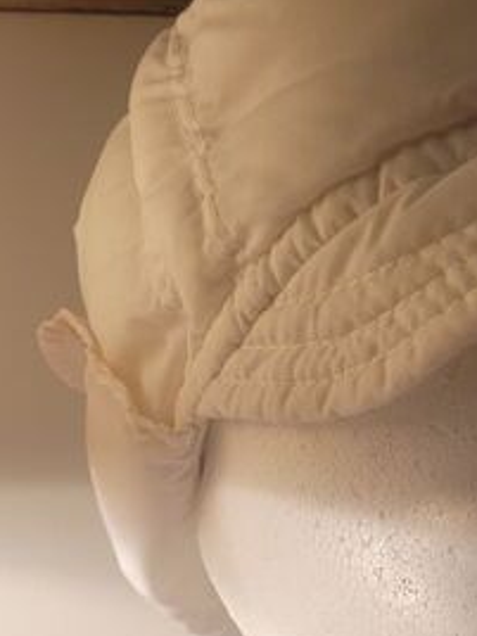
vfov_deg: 27.7
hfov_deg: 22.3
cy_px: 748
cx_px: 524
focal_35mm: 62
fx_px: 1139
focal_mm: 5.4
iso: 125
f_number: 1.8
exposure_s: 1/100
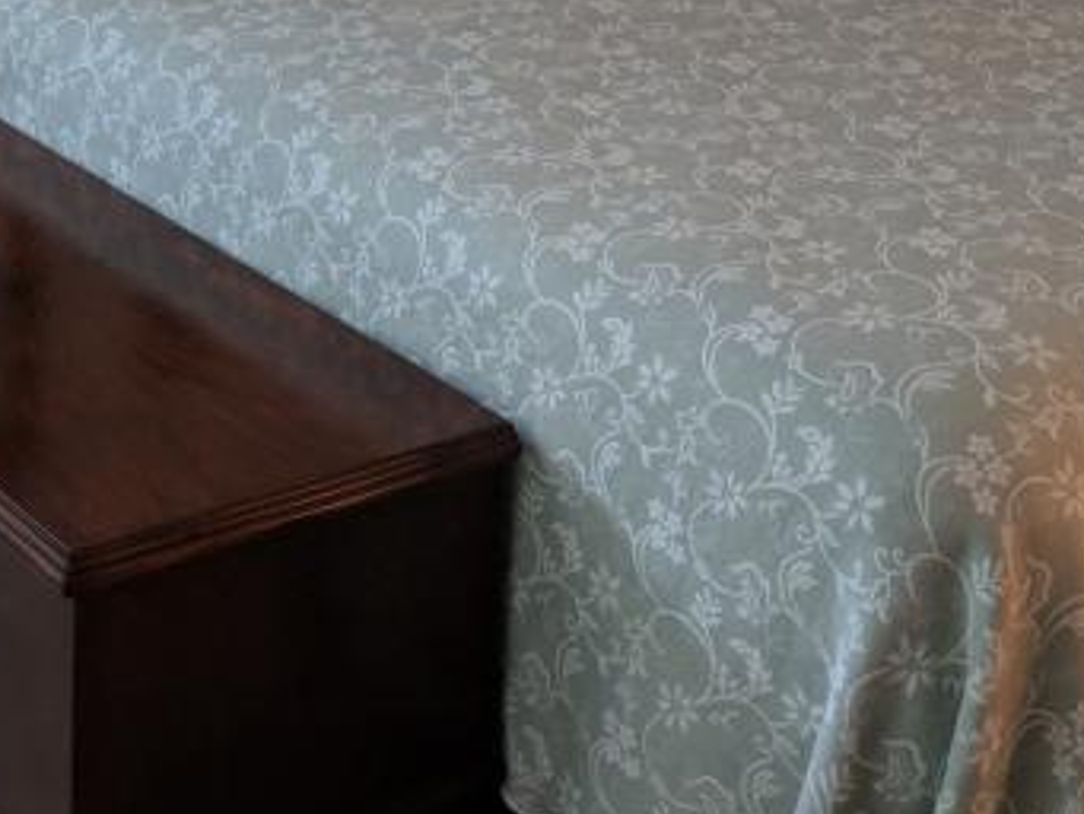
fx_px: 2443
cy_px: -242
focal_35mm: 78
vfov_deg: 17.7
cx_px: 366
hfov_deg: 24.9
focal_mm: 4.67
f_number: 2
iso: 306
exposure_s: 1/60
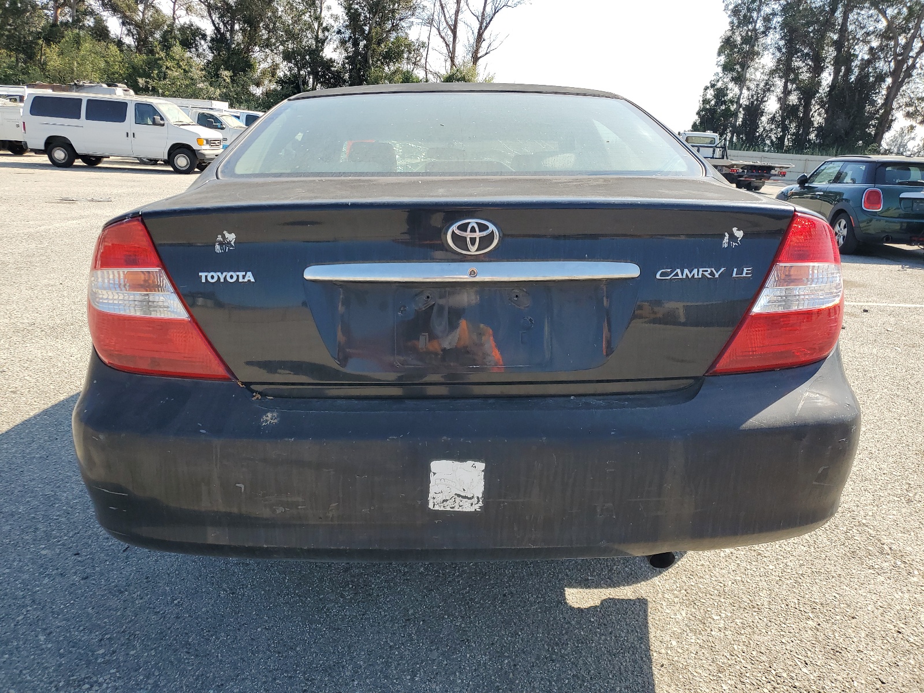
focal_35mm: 26
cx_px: 462
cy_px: 346
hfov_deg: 67.3
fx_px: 694
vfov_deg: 53.1
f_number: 1.5
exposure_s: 1/1429
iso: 50
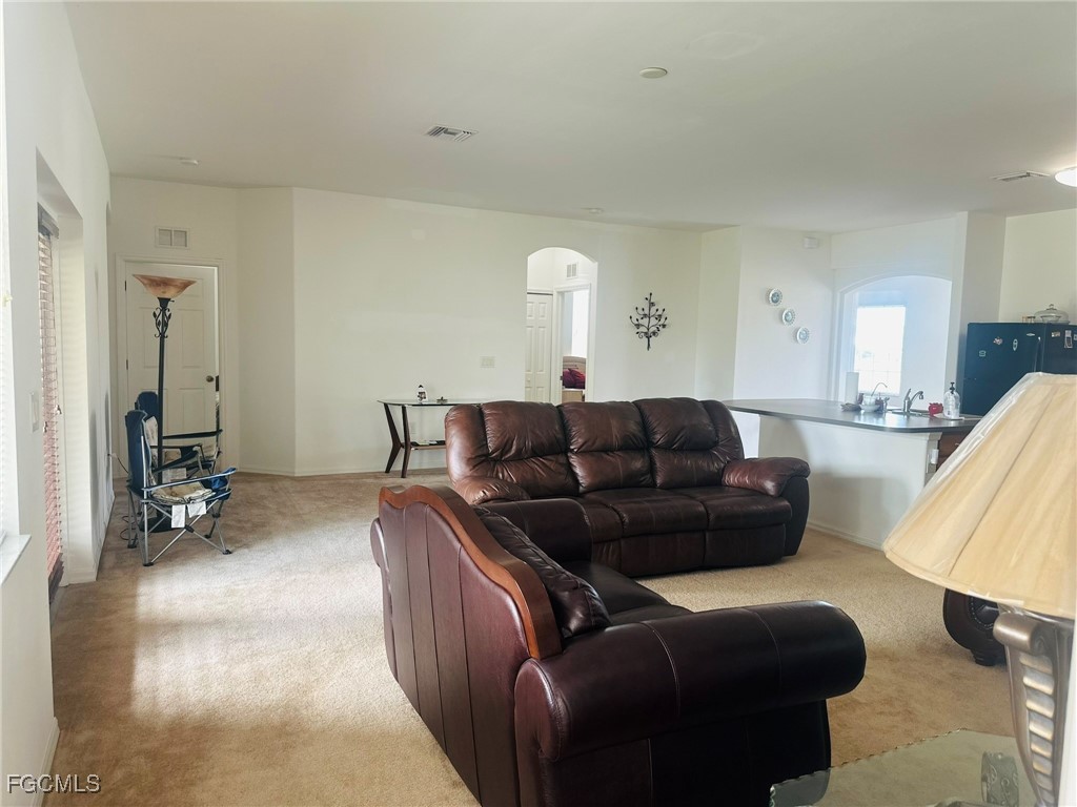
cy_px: 404
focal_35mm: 24
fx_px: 747
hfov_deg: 71.6
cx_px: 538
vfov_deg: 56.8
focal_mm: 6.86
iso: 125
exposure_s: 1/60
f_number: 1.78
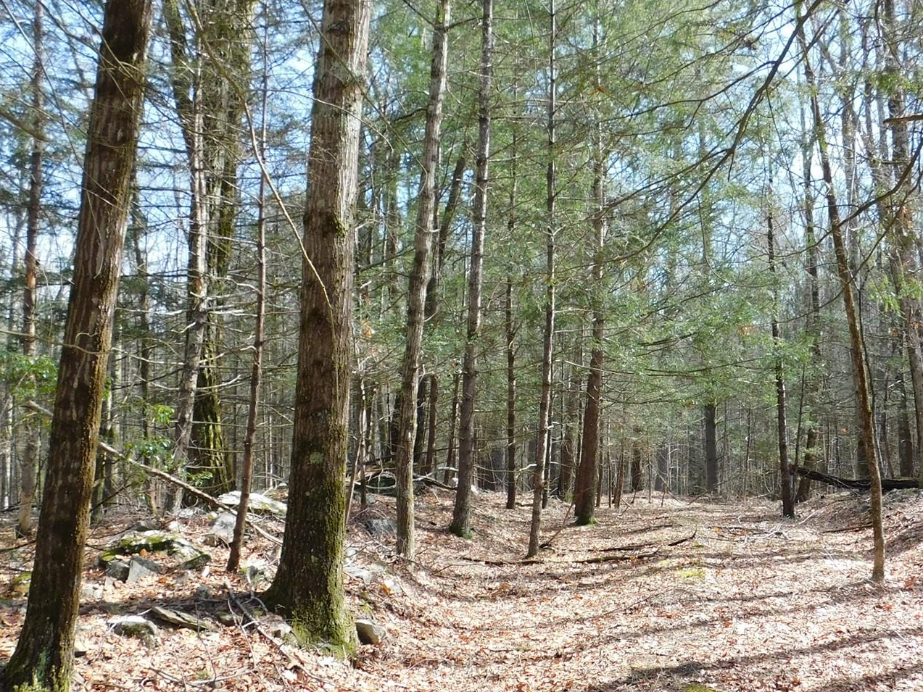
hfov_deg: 49.3
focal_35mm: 37
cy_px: 417
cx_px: 610
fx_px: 987
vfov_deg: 38.5
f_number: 3
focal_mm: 4
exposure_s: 1/200
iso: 125
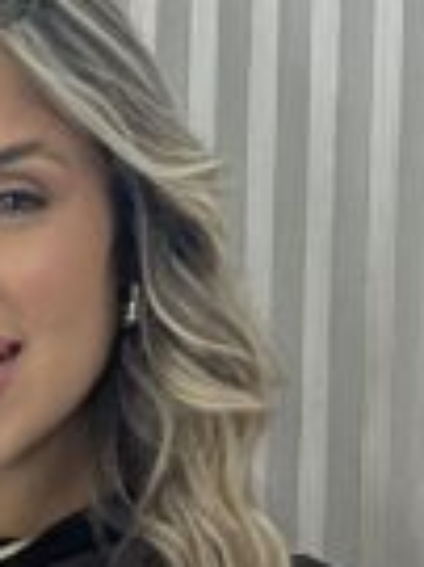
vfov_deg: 3.6
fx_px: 8719
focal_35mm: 533
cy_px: 1690
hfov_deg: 2.8
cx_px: 13
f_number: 2.8
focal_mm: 9
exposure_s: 1/120
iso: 50
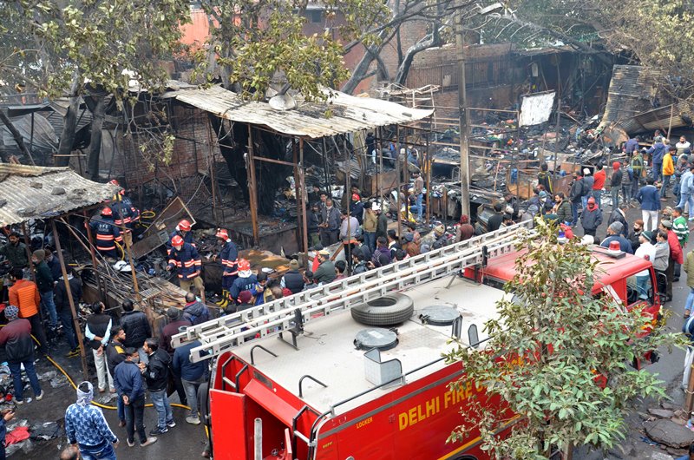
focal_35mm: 36
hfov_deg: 53.2
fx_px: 693
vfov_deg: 36.7
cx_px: 347
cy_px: 230
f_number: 7.1
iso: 400
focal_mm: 24
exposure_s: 1/160
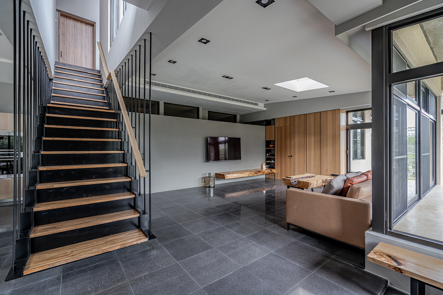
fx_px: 197
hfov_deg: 96.7
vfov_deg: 73.8
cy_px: 148
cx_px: 222
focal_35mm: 16
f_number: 4
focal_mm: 16
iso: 250
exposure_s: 1/30
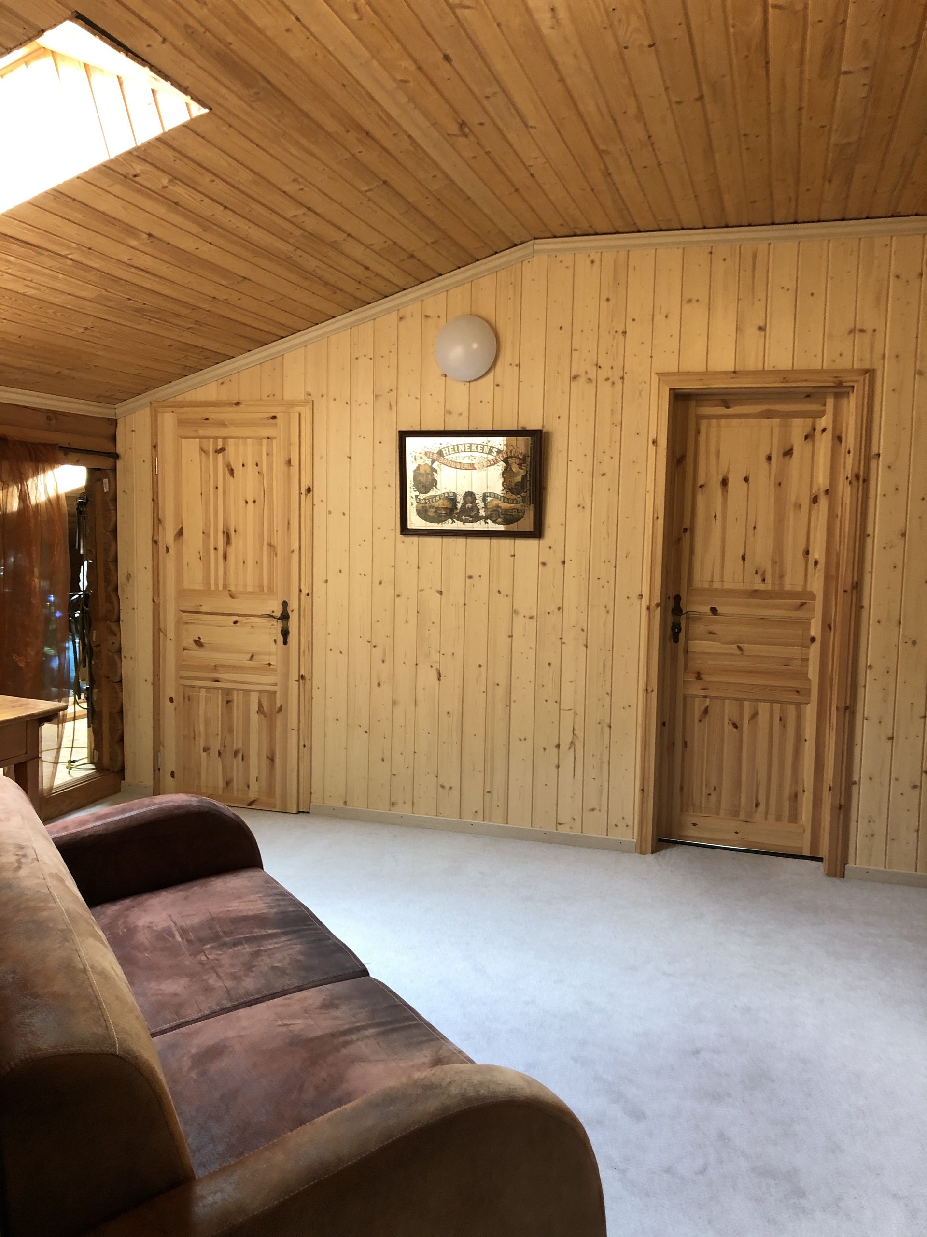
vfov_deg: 63.4
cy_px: 618
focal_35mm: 28
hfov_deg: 49.7
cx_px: 464
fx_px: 1000
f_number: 1.8
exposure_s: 1/17
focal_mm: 3.99
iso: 50
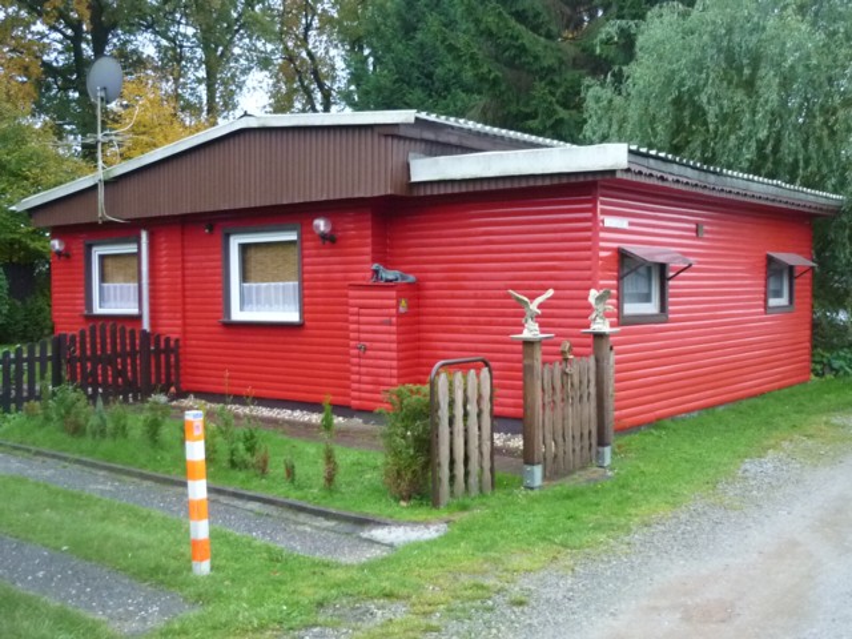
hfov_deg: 49.0
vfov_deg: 37.7
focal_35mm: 38
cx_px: 426
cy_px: 320
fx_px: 935
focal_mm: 5.5
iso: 400
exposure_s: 1/15
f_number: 2.8
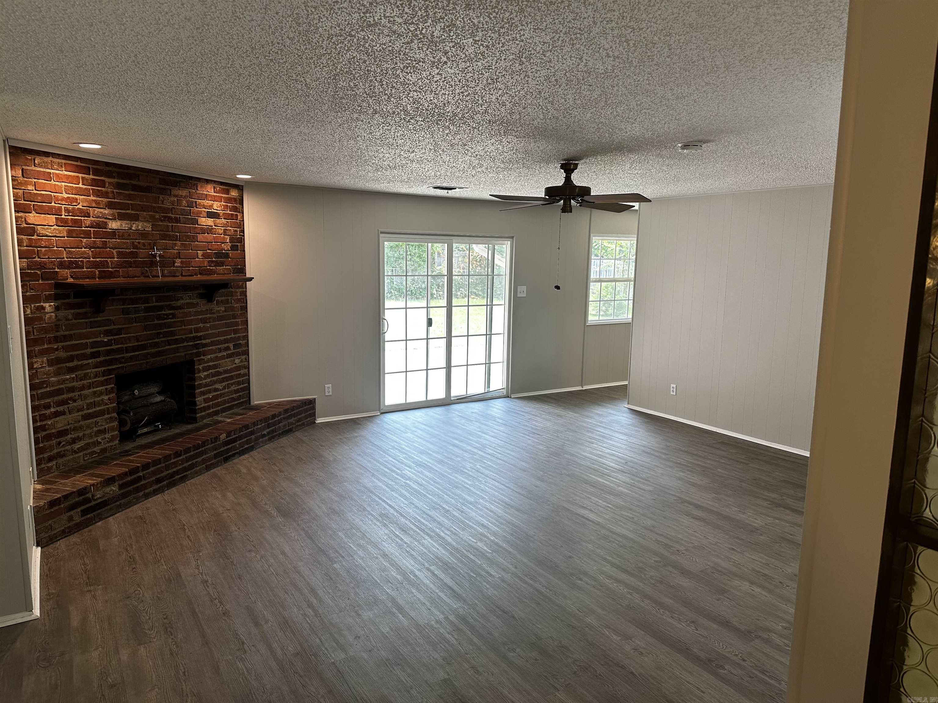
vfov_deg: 56.8
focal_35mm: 24
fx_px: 650
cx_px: 469
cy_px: 352
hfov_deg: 71.6
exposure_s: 1/120
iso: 100
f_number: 1.78
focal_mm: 6.86
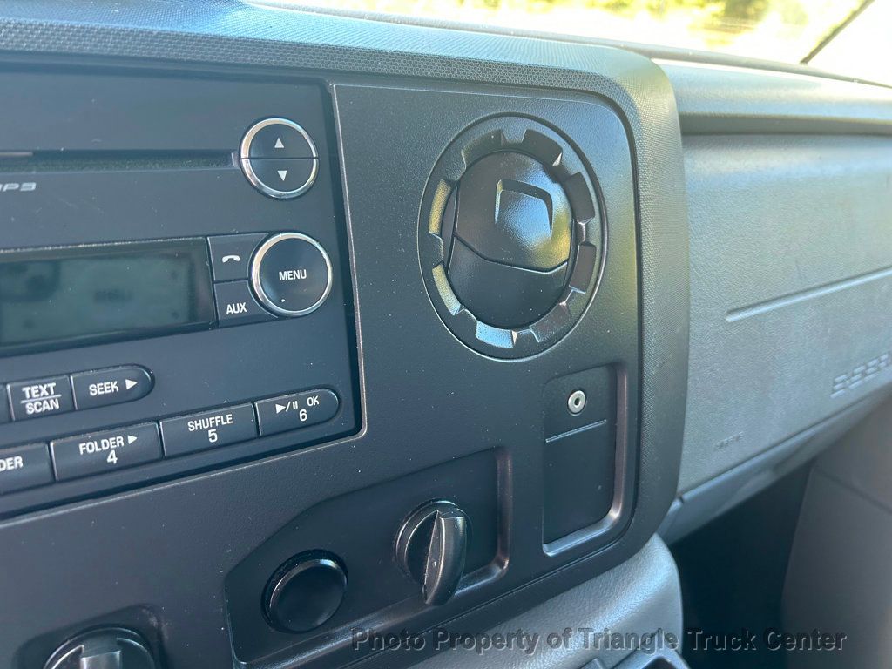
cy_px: 334
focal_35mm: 26
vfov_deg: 53.1
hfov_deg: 67.3
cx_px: 446
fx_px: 670
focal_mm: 5.7
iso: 125
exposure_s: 1/121
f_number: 1.5
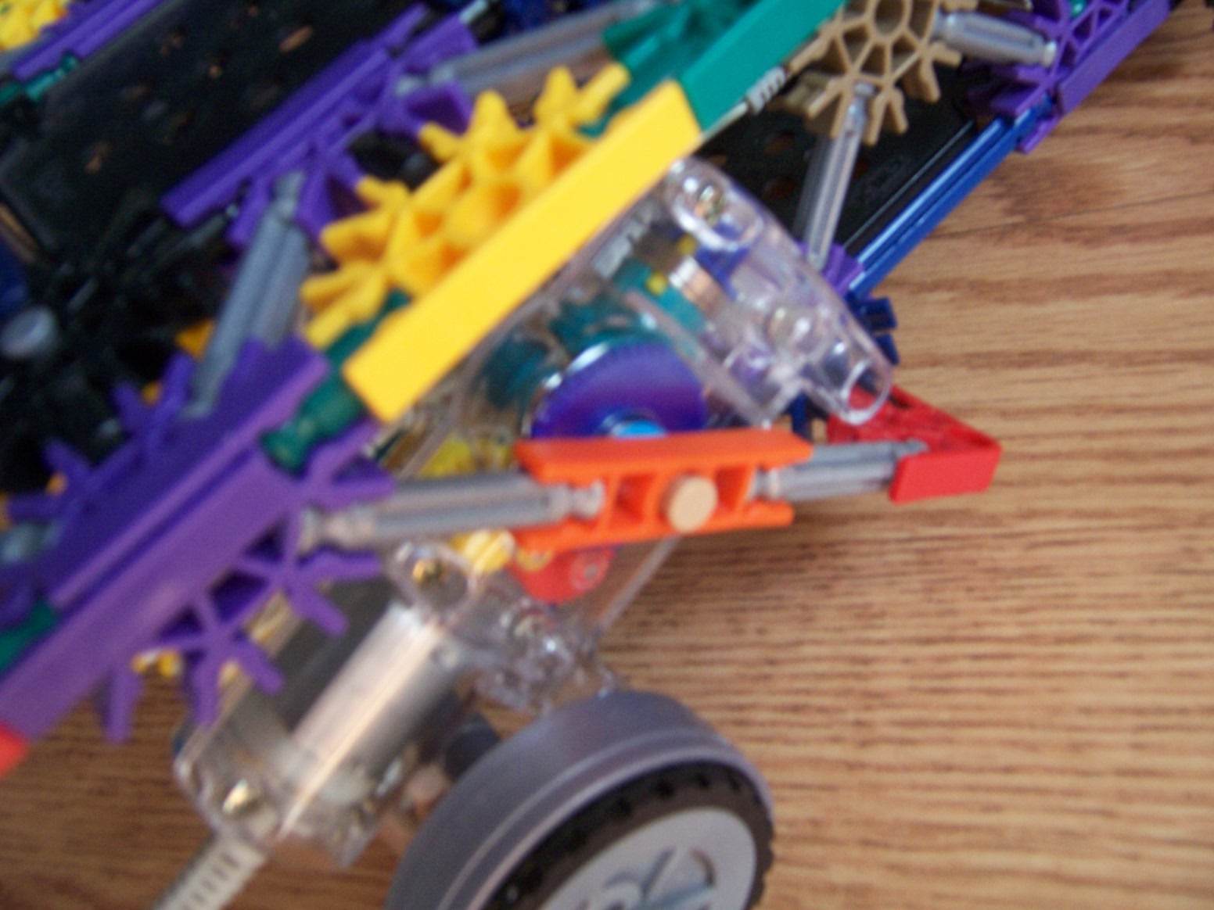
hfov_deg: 55.4
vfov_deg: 42.9
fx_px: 1157
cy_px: 455
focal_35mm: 33
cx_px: 607
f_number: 3.4
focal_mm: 5.5
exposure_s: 1/10
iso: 140
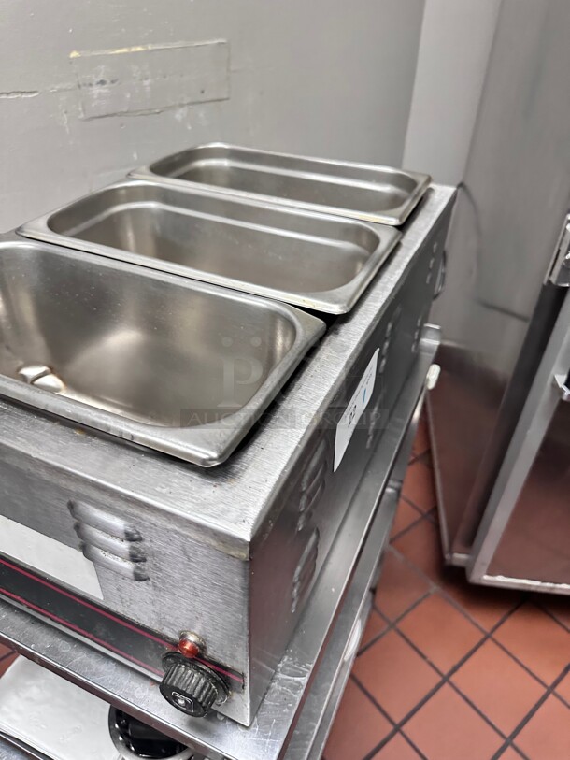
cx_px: 285
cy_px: 380
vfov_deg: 71.6
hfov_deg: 56.8
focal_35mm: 24
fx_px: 527
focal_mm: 6.86
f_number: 1.78
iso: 500
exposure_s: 1/60
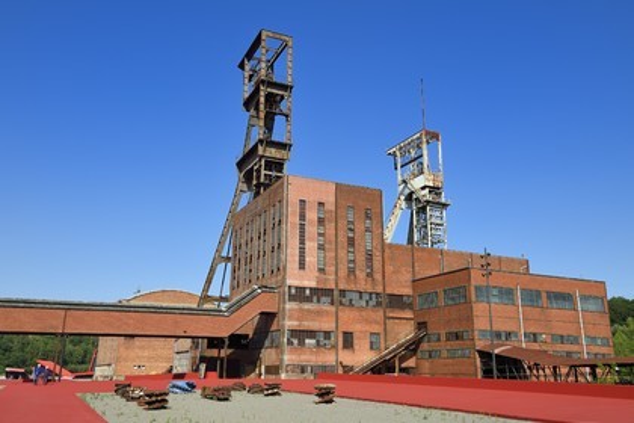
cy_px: 212
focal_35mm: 34
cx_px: 317
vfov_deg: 38.9
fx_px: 599
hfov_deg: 55.8
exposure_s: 1/320
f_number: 13
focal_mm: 34
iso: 200
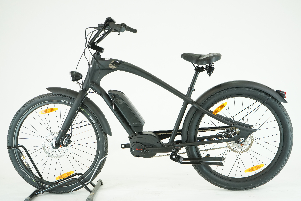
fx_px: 443
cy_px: 100
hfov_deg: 37.5
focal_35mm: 53
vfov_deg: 25.5
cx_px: 150
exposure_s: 1/200
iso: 1600
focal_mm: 53
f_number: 5
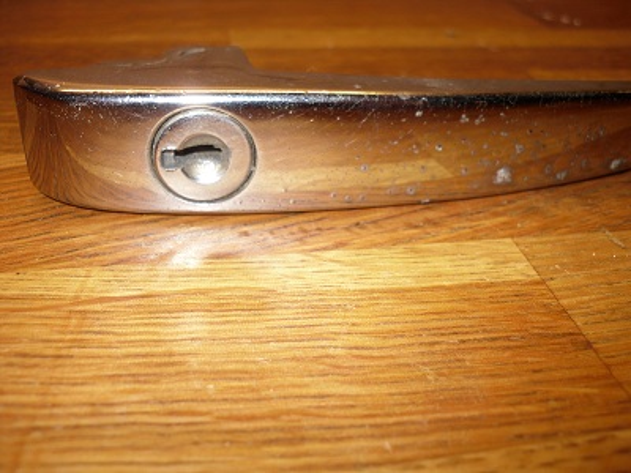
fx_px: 638
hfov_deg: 52.6
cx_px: 316
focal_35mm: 35
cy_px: 236
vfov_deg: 40.7
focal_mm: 6.3
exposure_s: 1/45
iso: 80
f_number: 3
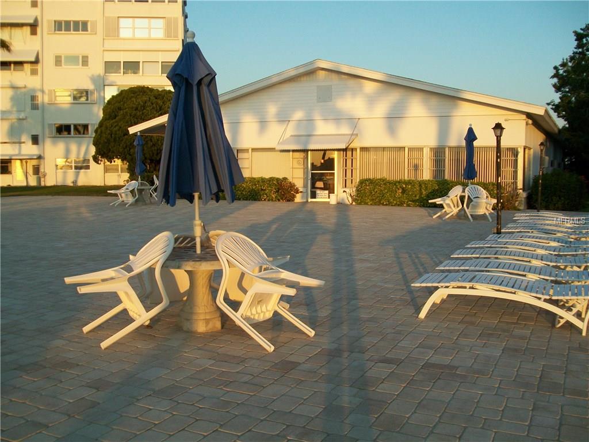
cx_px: 294
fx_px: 613
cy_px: 221
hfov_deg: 51.4
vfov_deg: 39.7
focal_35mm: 36
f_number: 2.7
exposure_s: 1/400
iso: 64
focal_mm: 6
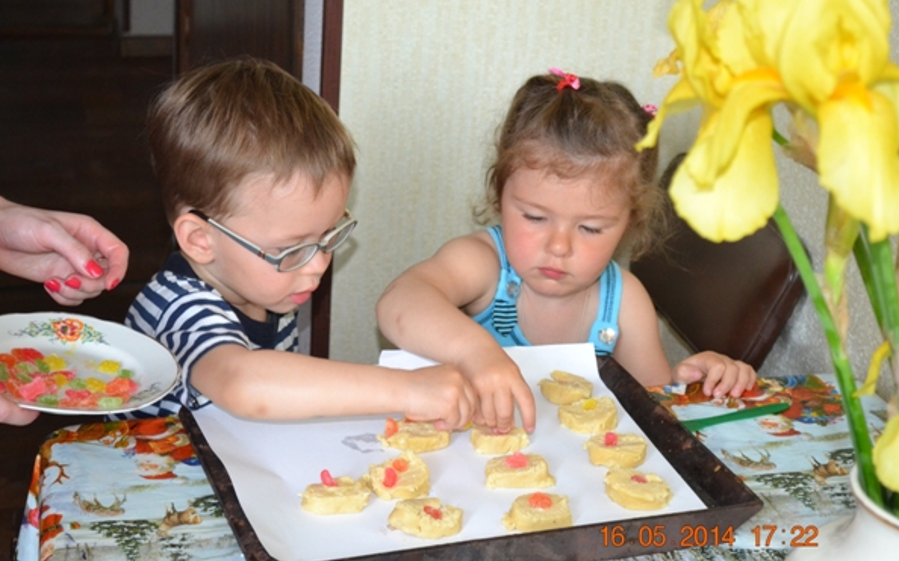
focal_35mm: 71
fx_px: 1739
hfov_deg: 29.0
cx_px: 450
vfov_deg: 18.3
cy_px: 280
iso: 2000
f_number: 5.3
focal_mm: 46
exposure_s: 1/60
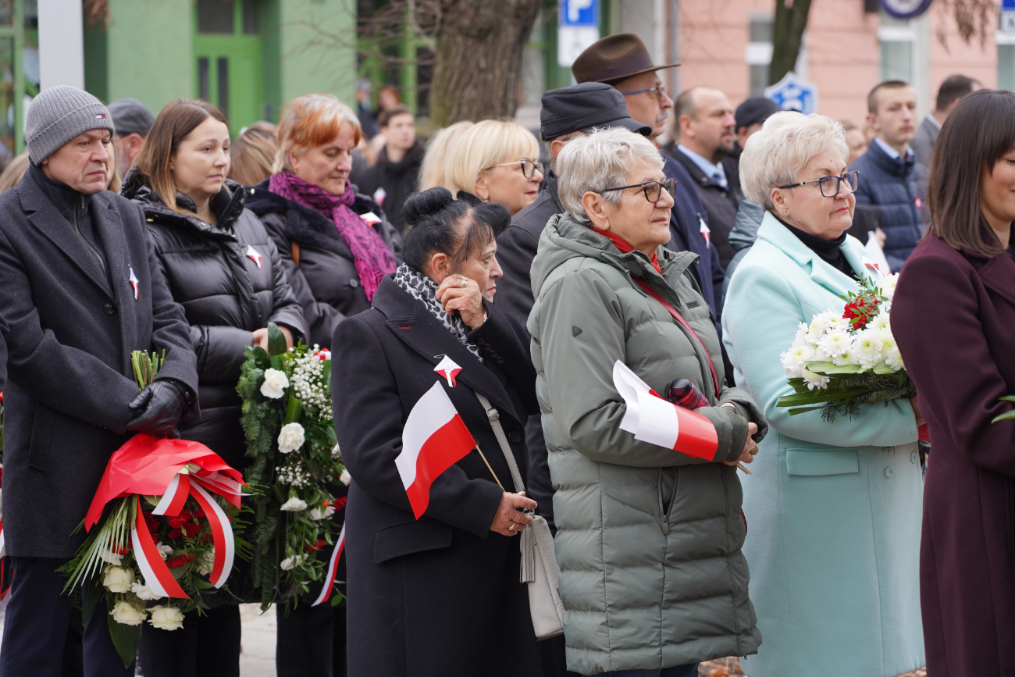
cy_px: 338
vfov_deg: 13.0
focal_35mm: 105
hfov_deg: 19.5
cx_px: 508
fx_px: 2961
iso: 250
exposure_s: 1/100
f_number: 4
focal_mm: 105
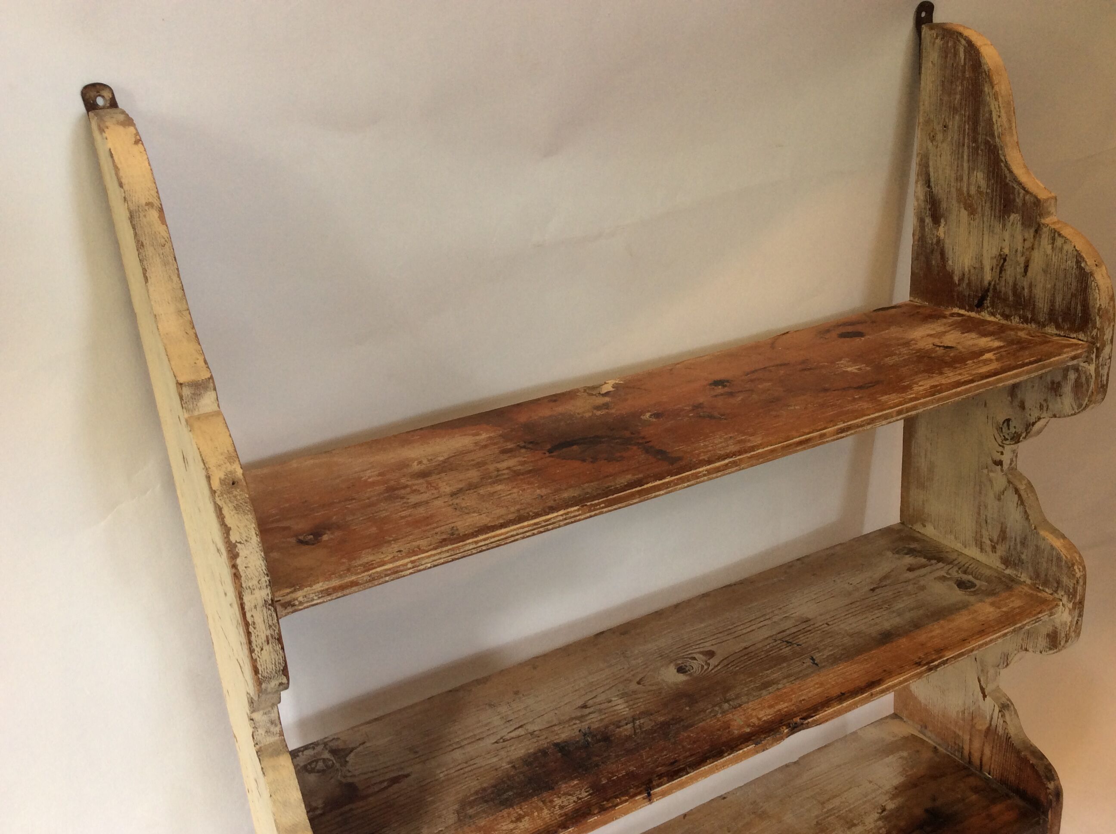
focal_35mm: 32
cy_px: 417
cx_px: 558
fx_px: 1030
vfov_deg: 44.1
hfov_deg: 56.9
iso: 32
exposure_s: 1/33
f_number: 2.4
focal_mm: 3.3
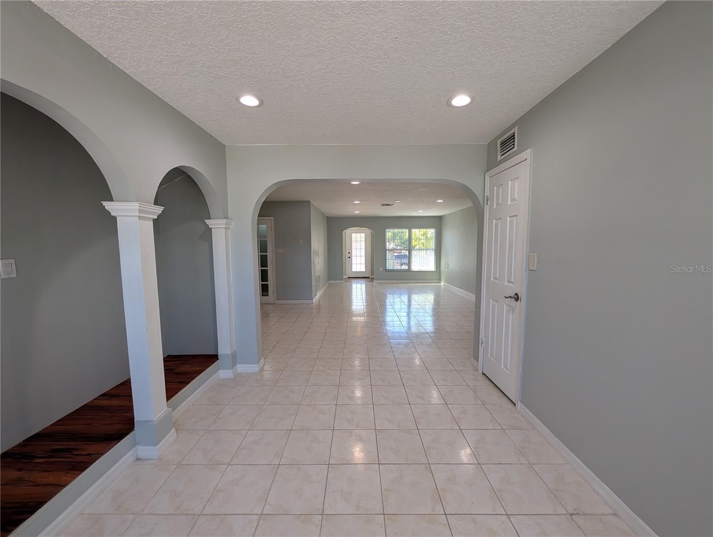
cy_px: 268
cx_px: 356
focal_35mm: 12
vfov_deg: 94.6
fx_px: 248
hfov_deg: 110.5
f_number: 1.7
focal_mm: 2.02
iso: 51
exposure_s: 1/188
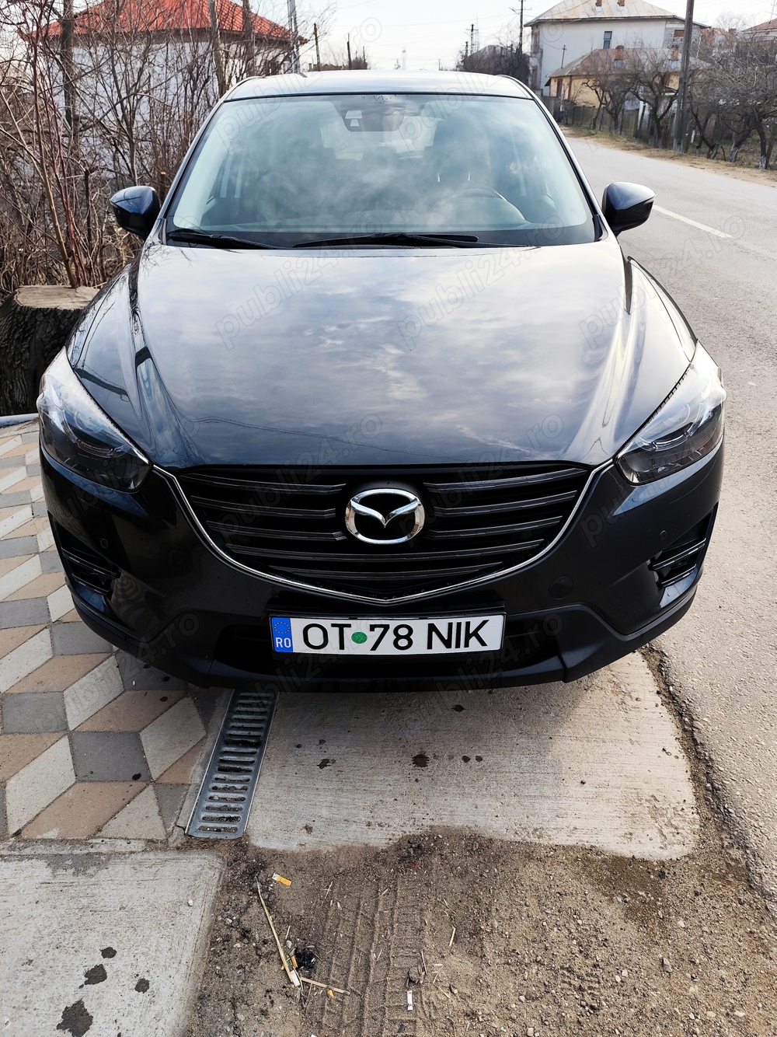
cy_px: 518
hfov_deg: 58.9
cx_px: 388
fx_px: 689
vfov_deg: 73.9
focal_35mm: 23
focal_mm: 6.19
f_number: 1.65
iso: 50
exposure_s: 1/405
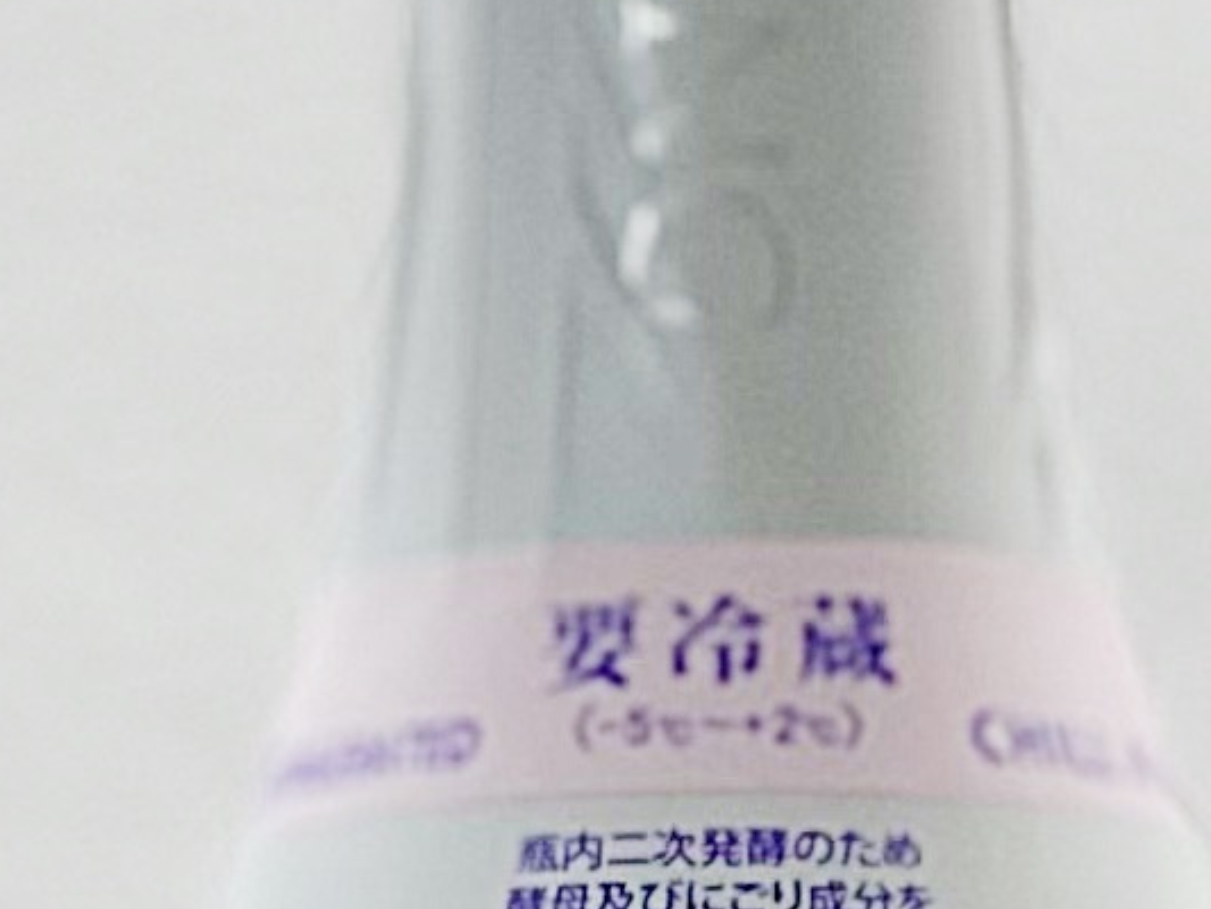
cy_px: 1223
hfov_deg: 5.0
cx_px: 157
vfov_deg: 3.8
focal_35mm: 393
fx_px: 13752
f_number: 2
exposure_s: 1/100
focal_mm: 6
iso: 64
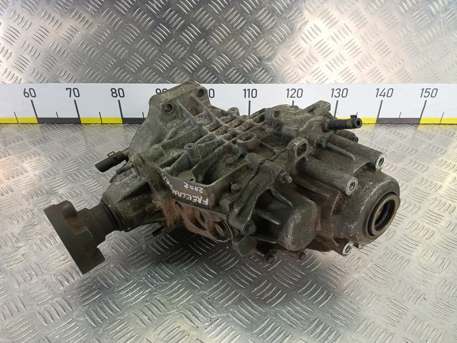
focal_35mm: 23
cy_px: 172
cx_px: 228
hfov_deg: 73.9
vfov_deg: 58.9
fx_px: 304
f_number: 1.6
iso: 96
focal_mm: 4.11
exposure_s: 1/50
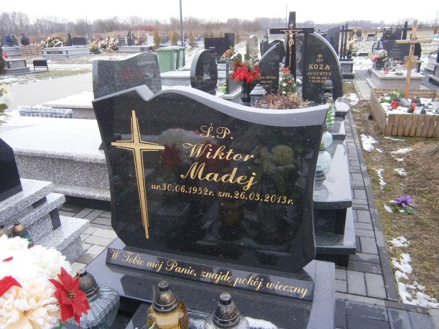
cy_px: 164
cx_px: 220
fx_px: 330
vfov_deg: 53.1
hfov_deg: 67.3
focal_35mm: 26
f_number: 2.8
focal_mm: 4.7
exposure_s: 1/60
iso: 80
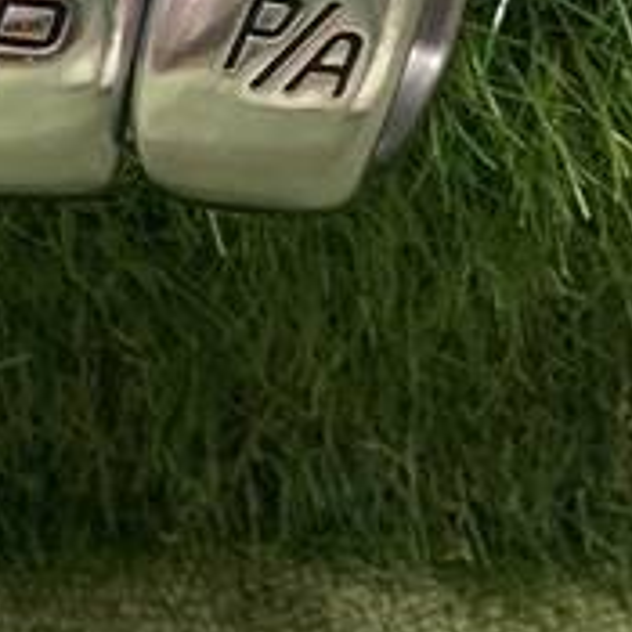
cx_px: -372
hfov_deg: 18.0
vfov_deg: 19.4
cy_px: -134
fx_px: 1735
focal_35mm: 84
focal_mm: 4.25
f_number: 1.8
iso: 400
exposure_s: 1/40
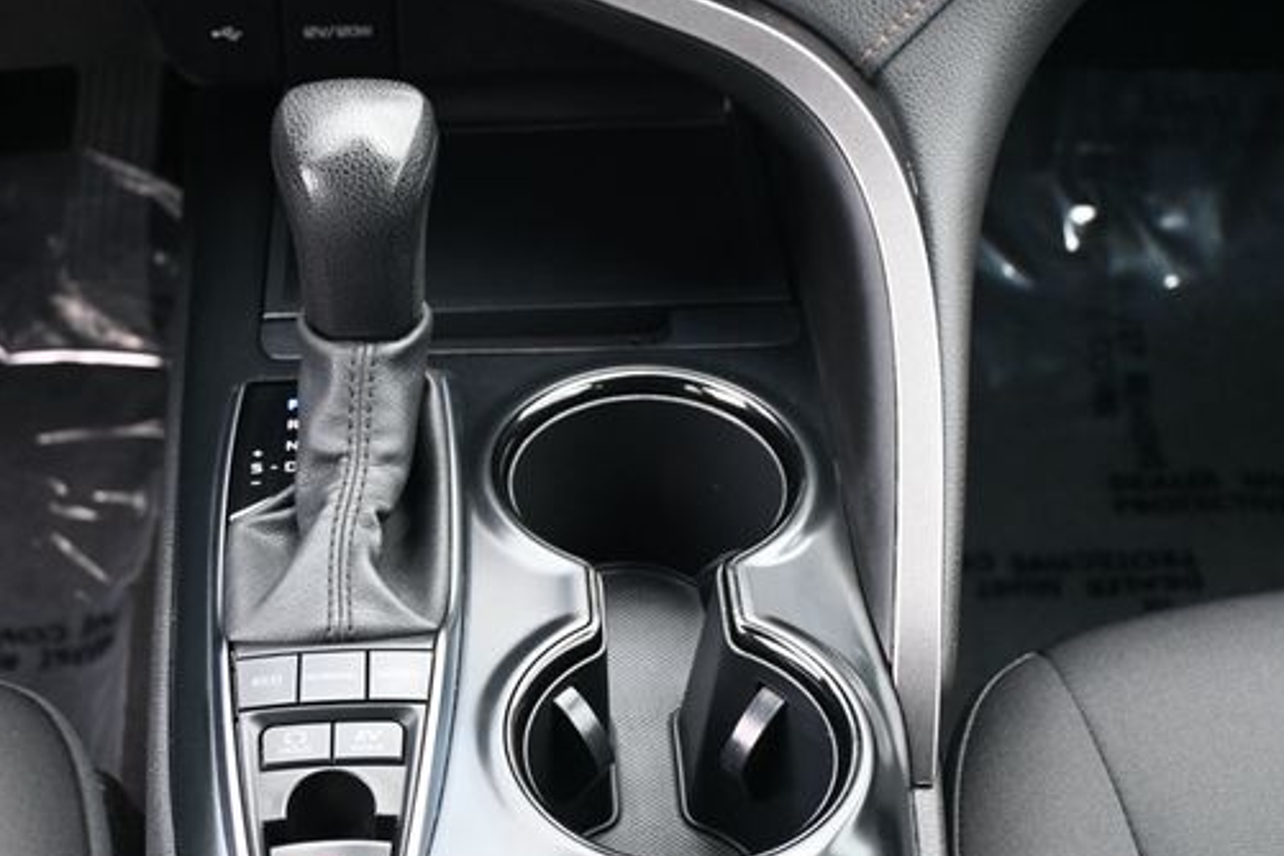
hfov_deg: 33.2
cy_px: 497
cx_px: 533
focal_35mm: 60
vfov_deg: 22.5
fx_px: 2151
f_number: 5
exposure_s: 1/125
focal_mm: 31.5
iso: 1250
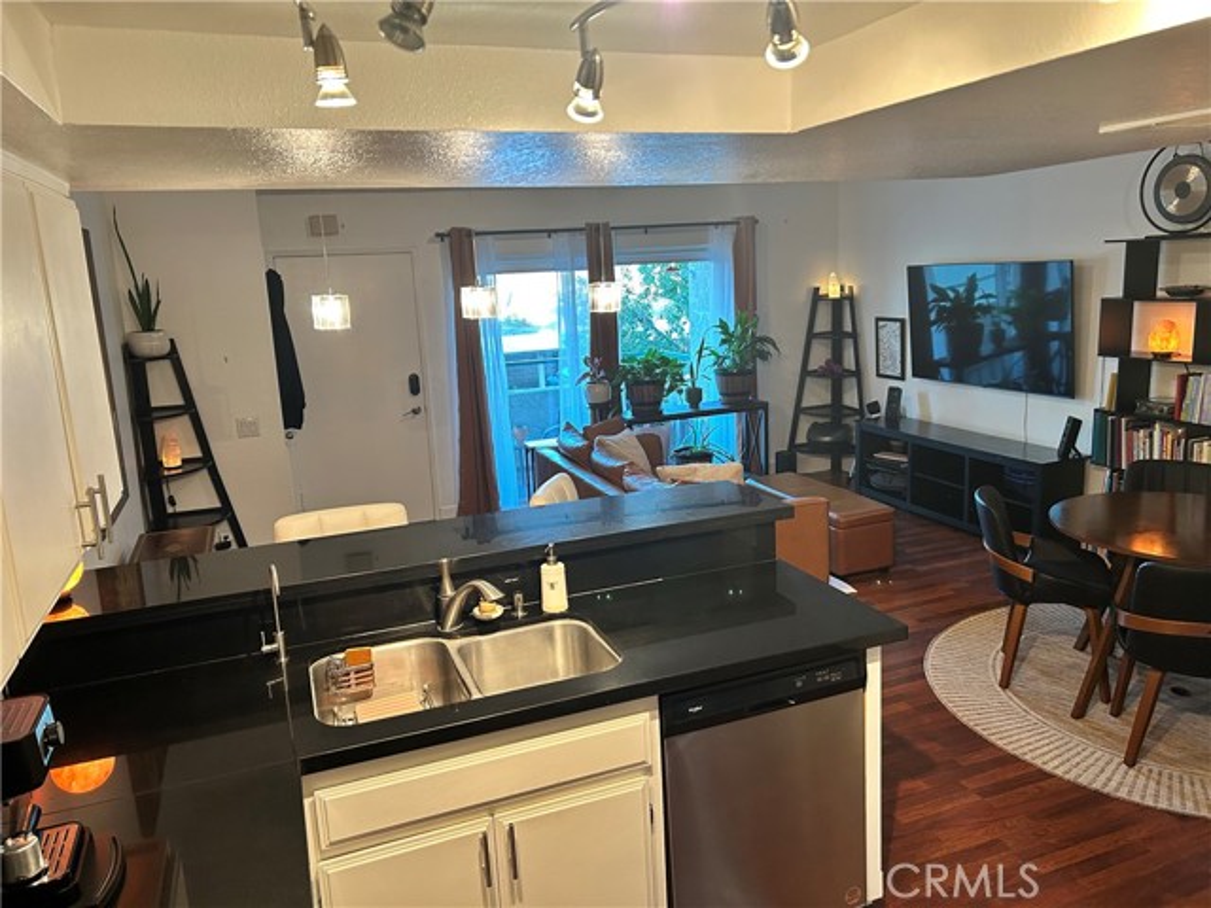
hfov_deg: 67.3
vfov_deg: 53.1
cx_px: 606
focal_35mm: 26
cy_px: 454
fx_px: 910
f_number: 1.5
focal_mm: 5.7
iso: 200
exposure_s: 1/60
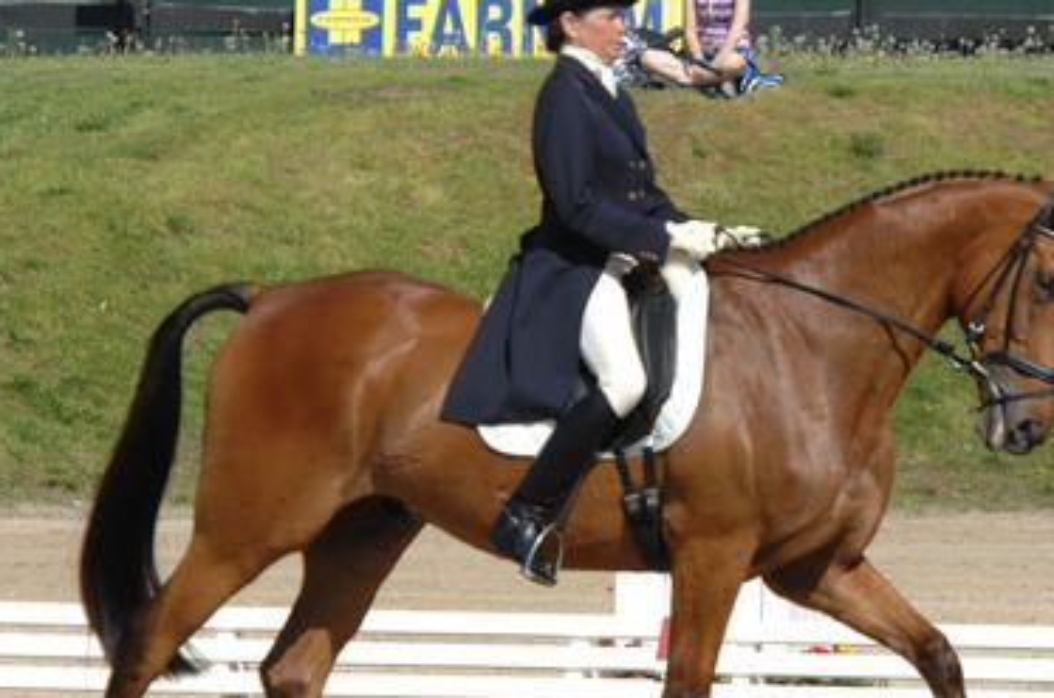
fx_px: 15805
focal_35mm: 541
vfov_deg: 2.5
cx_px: 783
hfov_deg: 3.8
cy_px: 329
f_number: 7.1
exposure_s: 1/800
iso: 200
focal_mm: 210
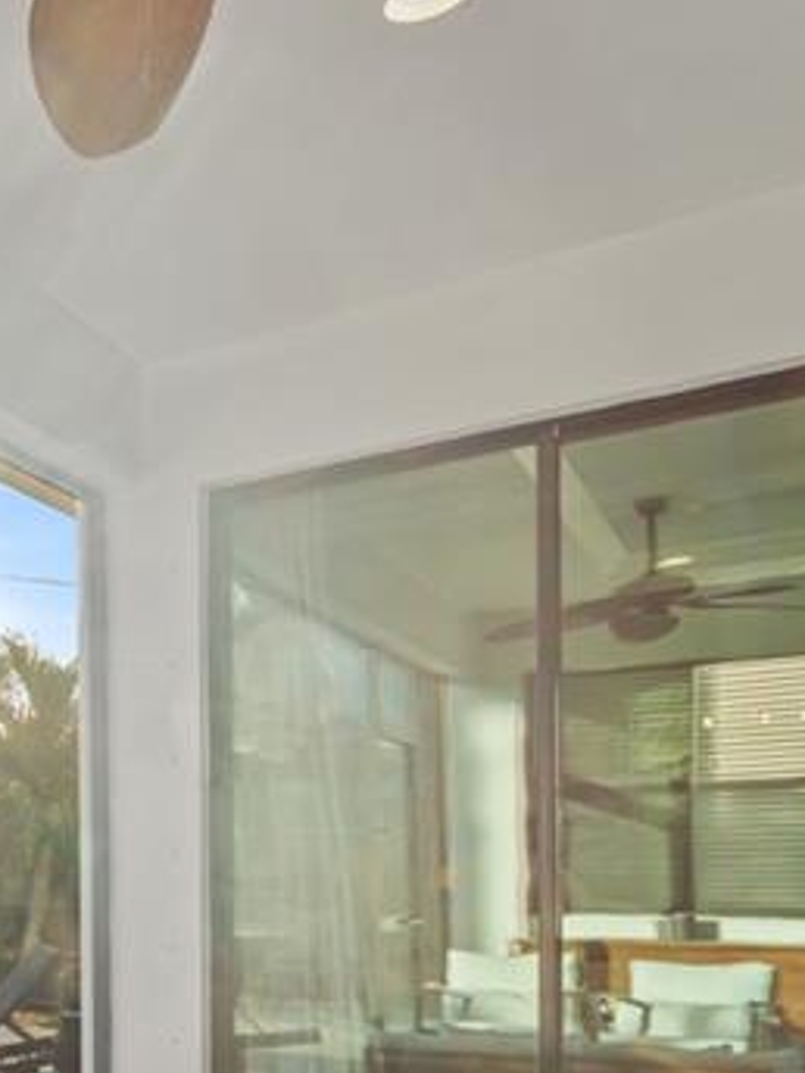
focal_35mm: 40
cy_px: 889
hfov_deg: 26.0
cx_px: -415
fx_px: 1240
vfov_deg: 44.1
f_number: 8
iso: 250
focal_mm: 14
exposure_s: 1/30
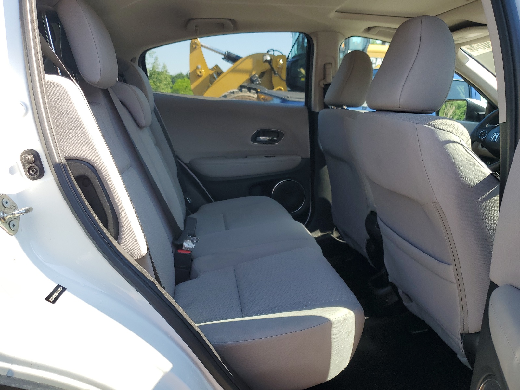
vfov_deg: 53.1
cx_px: 260
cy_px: 195
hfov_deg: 67.3
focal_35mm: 26
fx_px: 391
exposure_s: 1/526
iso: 50
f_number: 1.5
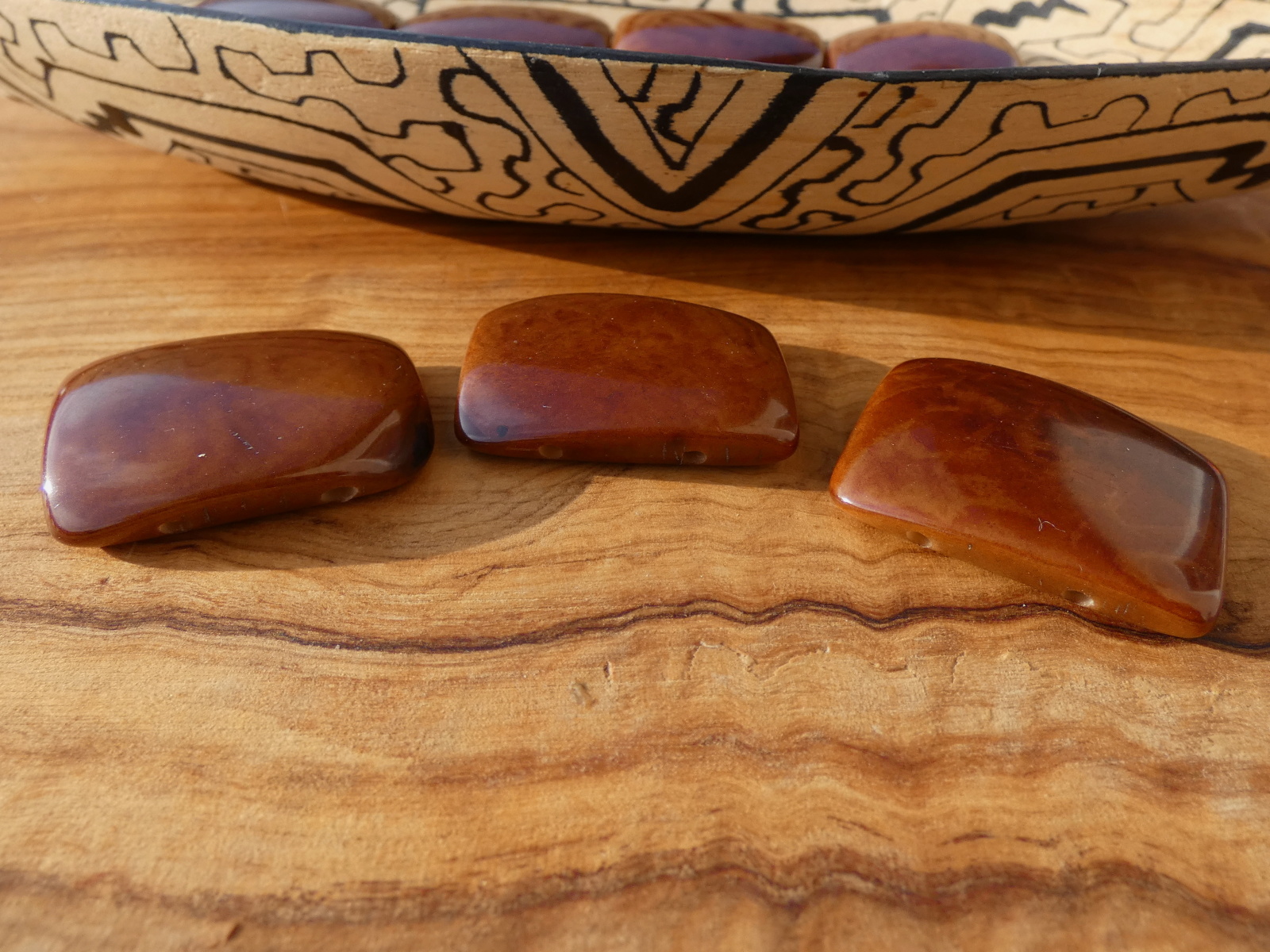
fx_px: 734
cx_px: 635
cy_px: 476
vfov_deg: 66.0
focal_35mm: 20
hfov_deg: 81.7
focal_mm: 3.6
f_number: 2.8
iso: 80
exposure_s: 1/500
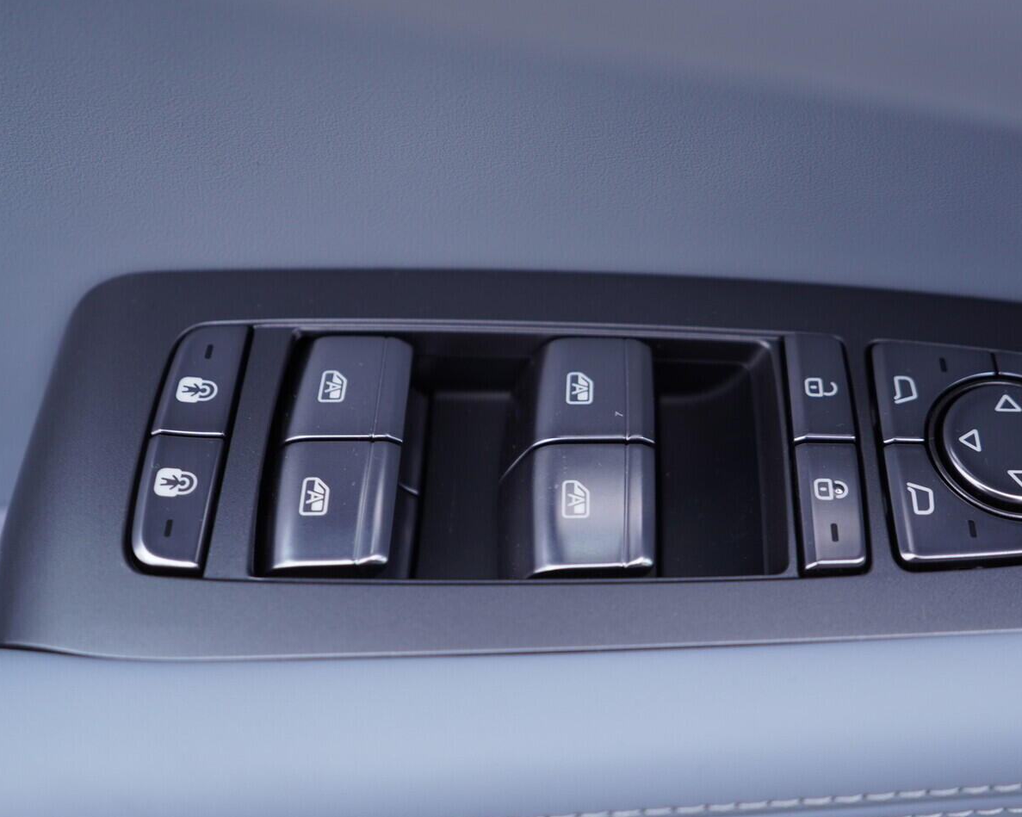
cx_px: 588
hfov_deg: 44.7
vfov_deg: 36.5
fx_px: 1240
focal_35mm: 41
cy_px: 410
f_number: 2.8
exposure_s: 1/40
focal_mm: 24
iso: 125
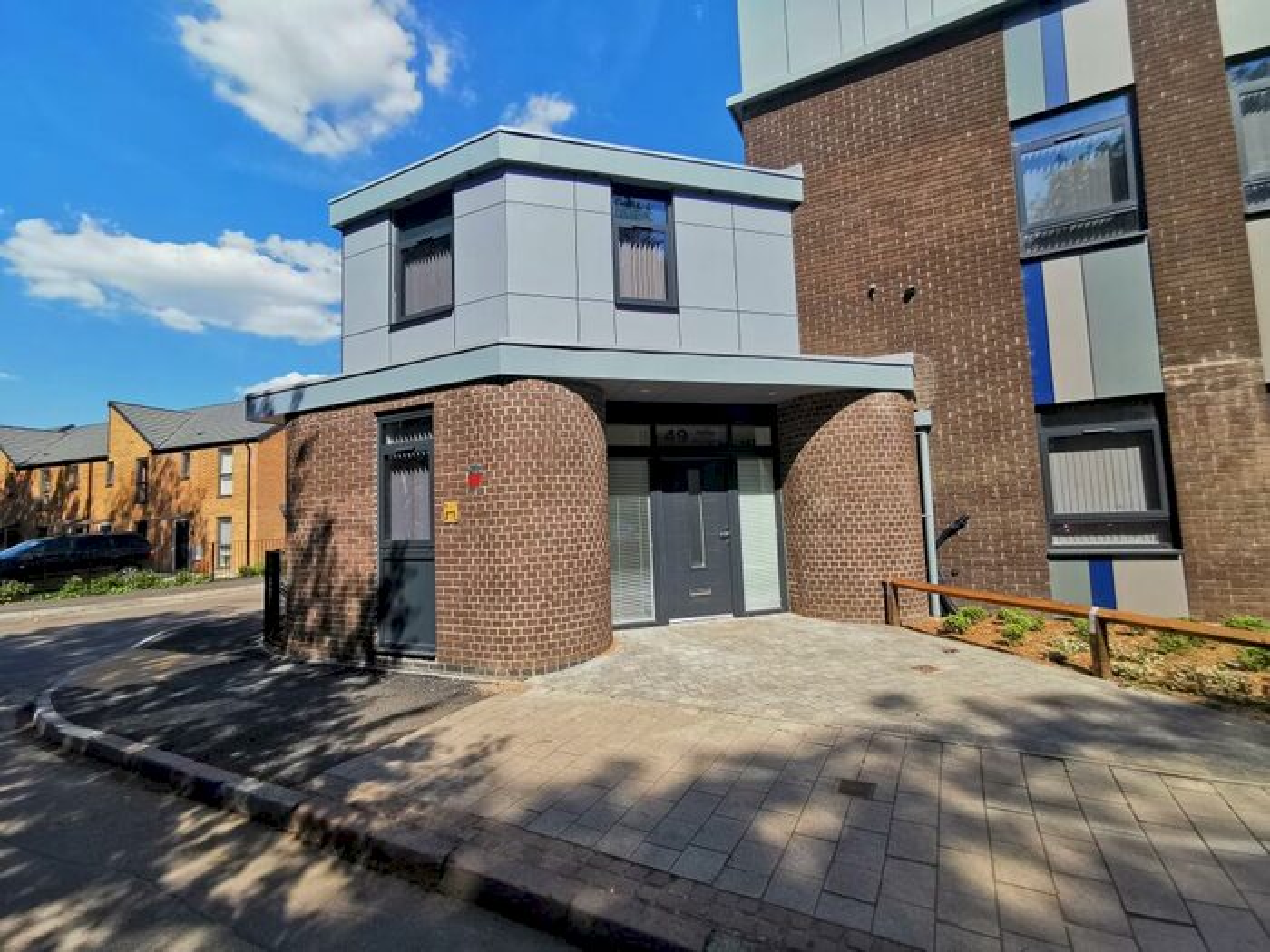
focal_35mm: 16
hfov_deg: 94.5
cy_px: 476
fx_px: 587
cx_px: 635
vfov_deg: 78.1
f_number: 2.2
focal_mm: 2.35
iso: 50
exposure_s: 1/1033
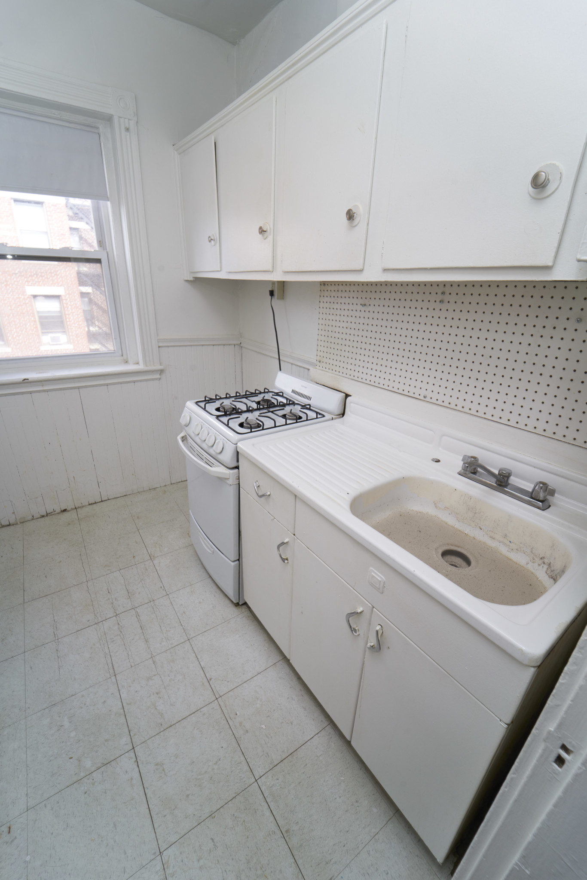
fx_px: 342
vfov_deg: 104.2
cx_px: 294
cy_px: 440
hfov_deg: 81.2
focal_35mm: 14
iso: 250
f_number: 11
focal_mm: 14
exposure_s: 1/20
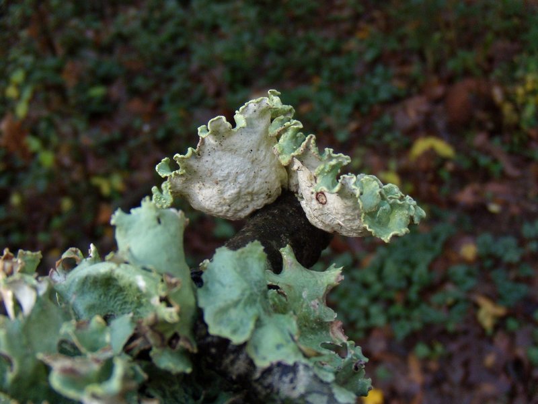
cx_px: 269
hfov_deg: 51.4
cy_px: 202
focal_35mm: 36
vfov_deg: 39.7
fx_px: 560
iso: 200
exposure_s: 1/60
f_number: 3.6
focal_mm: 6.4
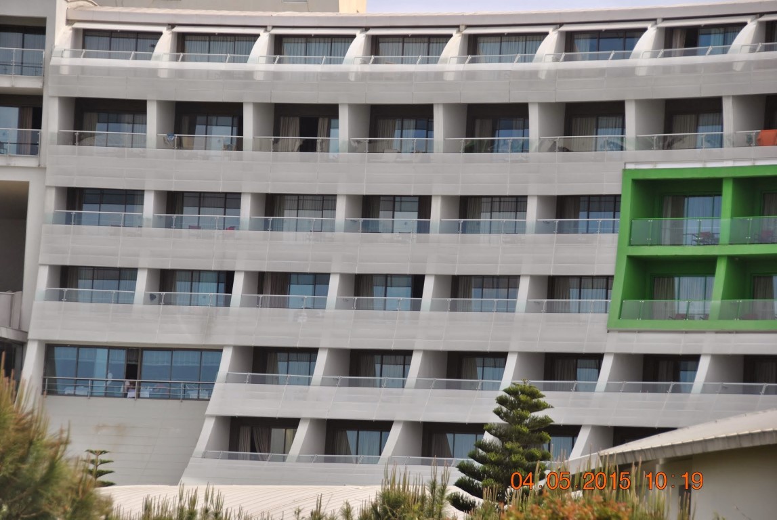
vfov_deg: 8.7
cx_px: 388
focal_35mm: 158
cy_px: 260
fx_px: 3404
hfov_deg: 13.0
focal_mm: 105
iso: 110
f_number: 5.6
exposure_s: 1/500
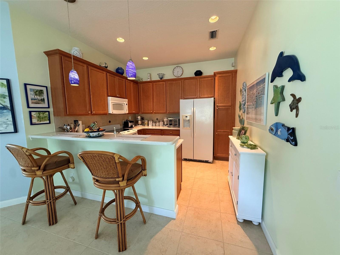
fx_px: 138
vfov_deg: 85.7
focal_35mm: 14
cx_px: 170
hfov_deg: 102.1
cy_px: 128
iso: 400
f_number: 2.2
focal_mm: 2.22
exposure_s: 1/60
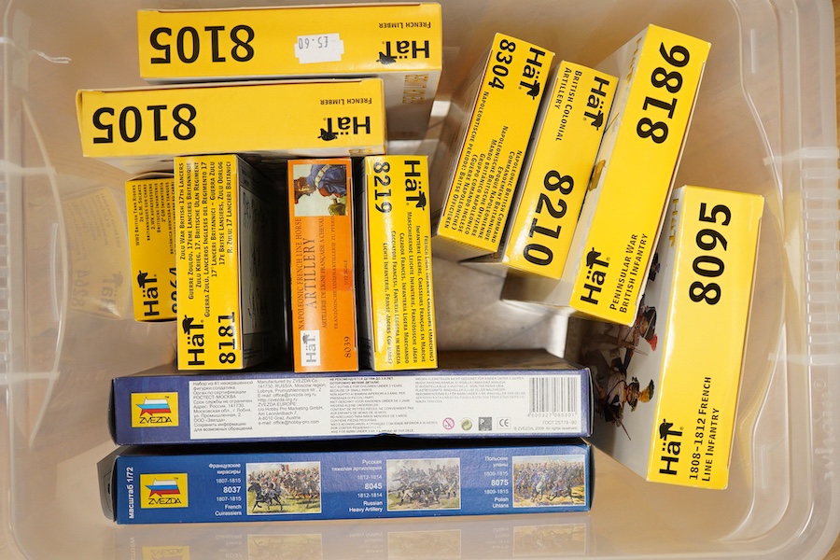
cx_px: 420
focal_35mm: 45
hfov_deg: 43.6
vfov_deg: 29.9
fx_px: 1050
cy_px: 280
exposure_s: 1/125
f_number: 3.5
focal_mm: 30
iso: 1250
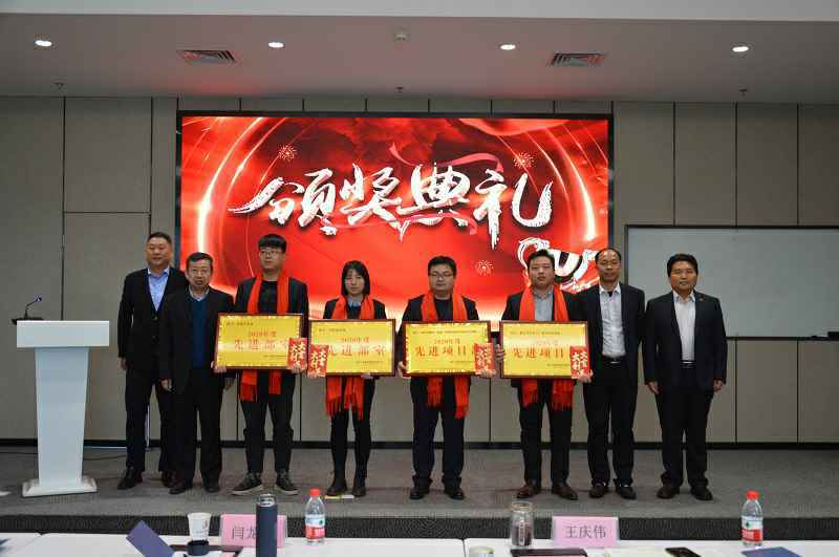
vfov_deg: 36.8
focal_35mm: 36
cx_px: 420
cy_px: 278
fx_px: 838
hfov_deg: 53.2
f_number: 3.8
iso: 1000
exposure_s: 1/60
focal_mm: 24
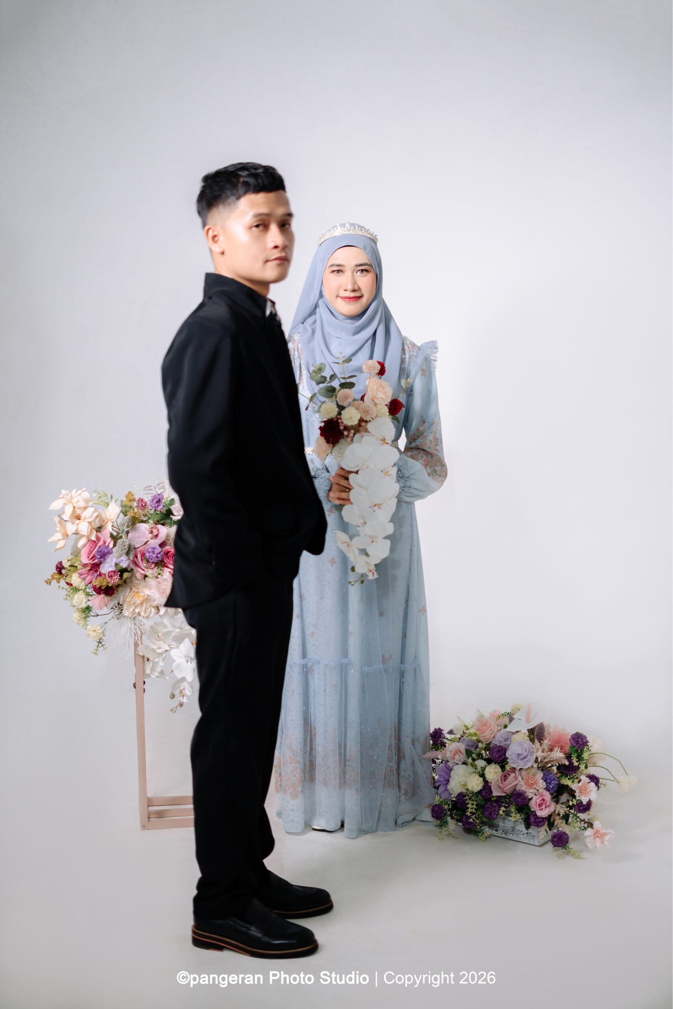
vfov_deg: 39.6
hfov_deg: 27.0
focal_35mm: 50
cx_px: 336
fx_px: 1401
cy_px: 504
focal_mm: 50
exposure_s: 1/125
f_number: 2
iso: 320
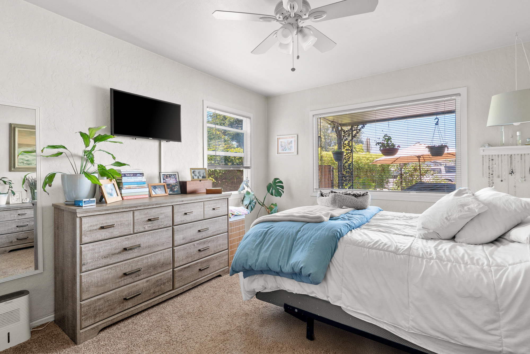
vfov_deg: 73.8
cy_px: 177
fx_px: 236
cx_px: 265
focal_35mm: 16
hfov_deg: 96.7
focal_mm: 16
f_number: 9
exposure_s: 1/5
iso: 400
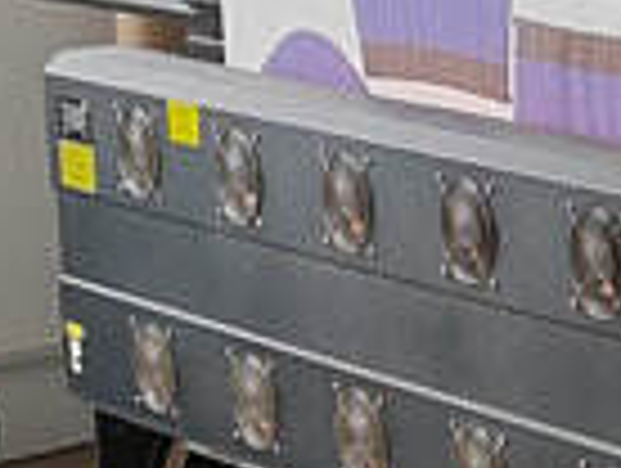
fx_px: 2983
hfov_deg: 9.7
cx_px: 1742
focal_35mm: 166
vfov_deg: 8.9
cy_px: 20
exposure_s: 1/100
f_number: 1.9
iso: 64
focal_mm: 5.52
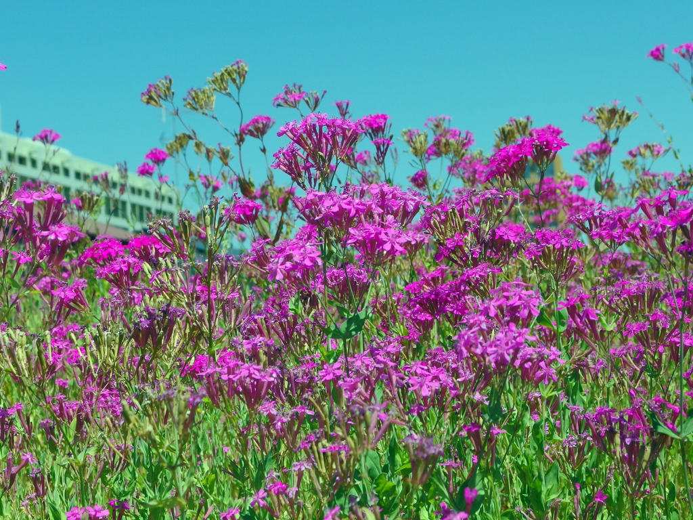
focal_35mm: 72
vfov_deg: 20.4
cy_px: 260
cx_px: 346
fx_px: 1441
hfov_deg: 27.0
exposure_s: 1/800
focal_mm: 15.4
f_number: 5.6
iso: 200
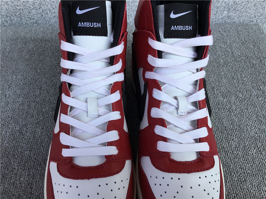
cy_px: 100
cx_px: 133
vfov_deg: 45.4
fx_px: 238
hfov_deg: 58.4
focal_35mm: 31
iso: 25
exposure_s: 1/708
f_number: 2.4
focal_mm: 3.3
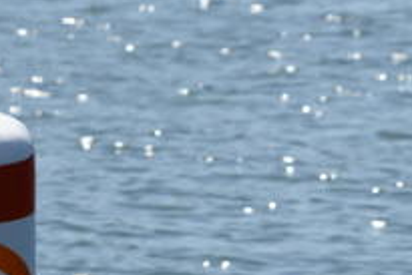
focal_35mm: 553
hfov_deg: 3.7
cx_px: -54
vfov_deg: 2.5
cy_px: 342
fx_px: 6333
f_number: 9
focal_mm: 95
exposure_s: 1/400
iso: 200
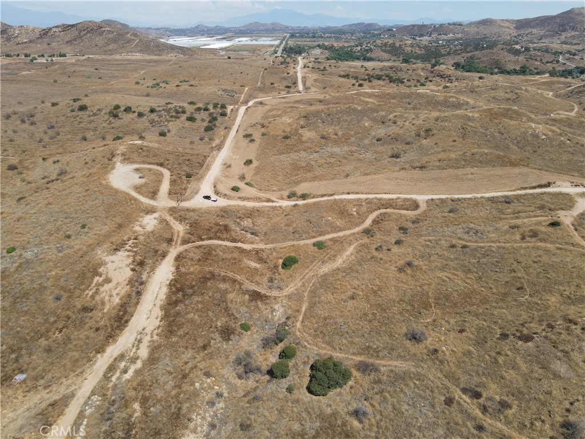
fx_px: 406
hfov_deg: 71.6
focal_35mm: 24
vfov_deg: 56.8
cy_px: 220
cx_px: 292
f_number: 2.8
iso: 100
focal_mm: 4.5
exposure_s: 1/640
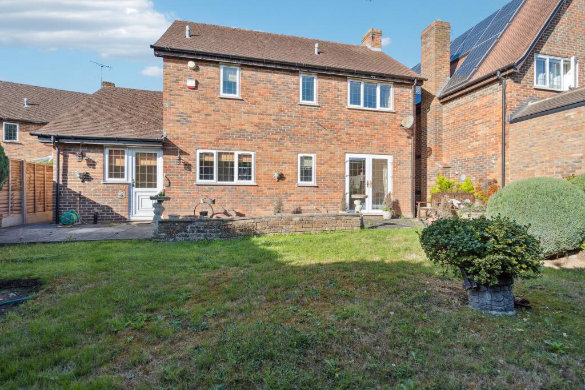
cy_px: 195
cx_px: 292
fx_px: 260
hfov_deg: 96.7
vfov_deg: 73.8
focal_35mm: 16
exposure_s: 1/500
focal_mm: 16
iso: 320
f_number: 5.6
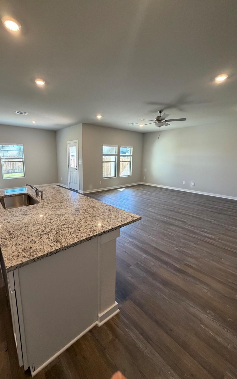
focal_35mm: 15
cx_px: 103
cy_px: 188
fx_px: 155
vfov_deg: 101.5
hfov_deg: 74.5
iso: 250
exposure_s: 1/120
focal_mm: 2.22
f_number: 2.2
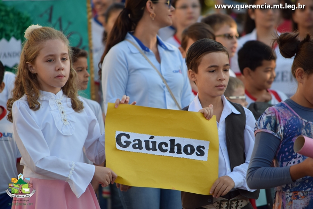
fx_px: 3521
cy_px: 104
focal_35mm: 405
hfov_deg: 5.1
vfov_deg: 3.4
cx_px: 156
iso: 100
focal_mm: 270
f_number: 5.6
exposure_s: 1/200
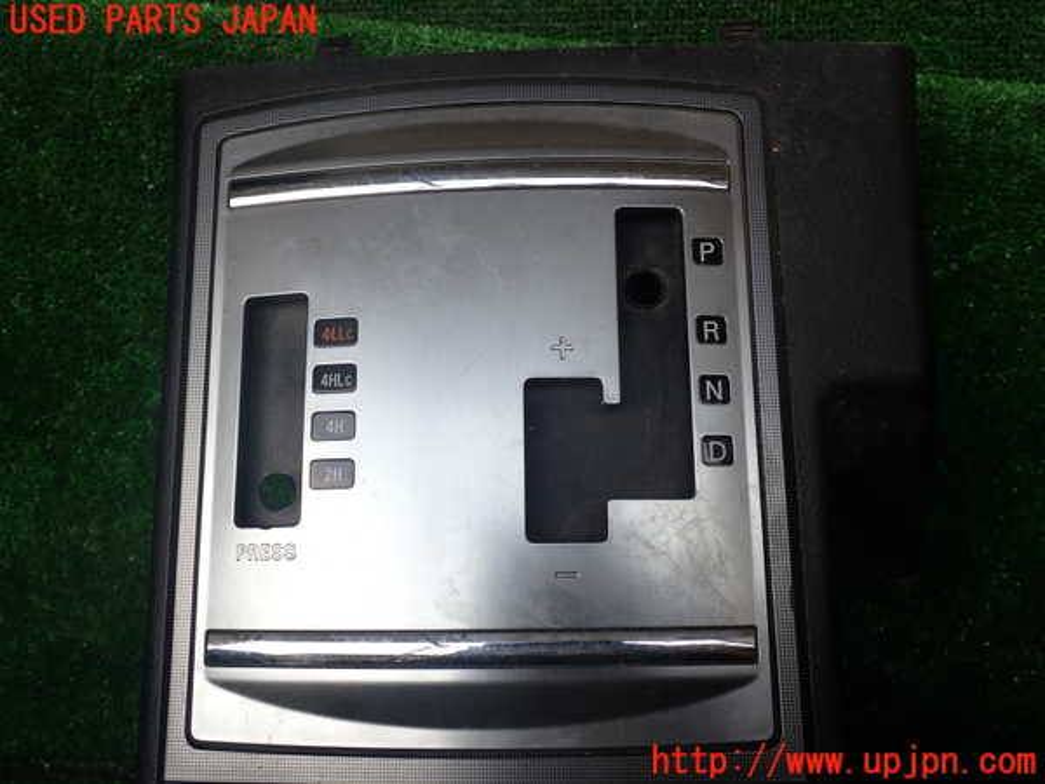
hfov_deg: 60.0
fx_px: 906
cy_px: 392
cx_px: 522
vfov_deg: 46.8
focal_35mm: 30
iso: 100
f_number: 3.2
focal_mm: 5.4
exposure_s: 1/80
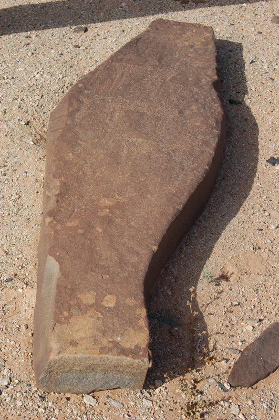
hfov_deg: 20.1
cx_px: 140
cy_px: 210
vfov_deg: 29.9
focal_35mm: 68
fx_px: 787
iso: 200
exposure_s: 1/320
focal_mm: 45
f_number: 9
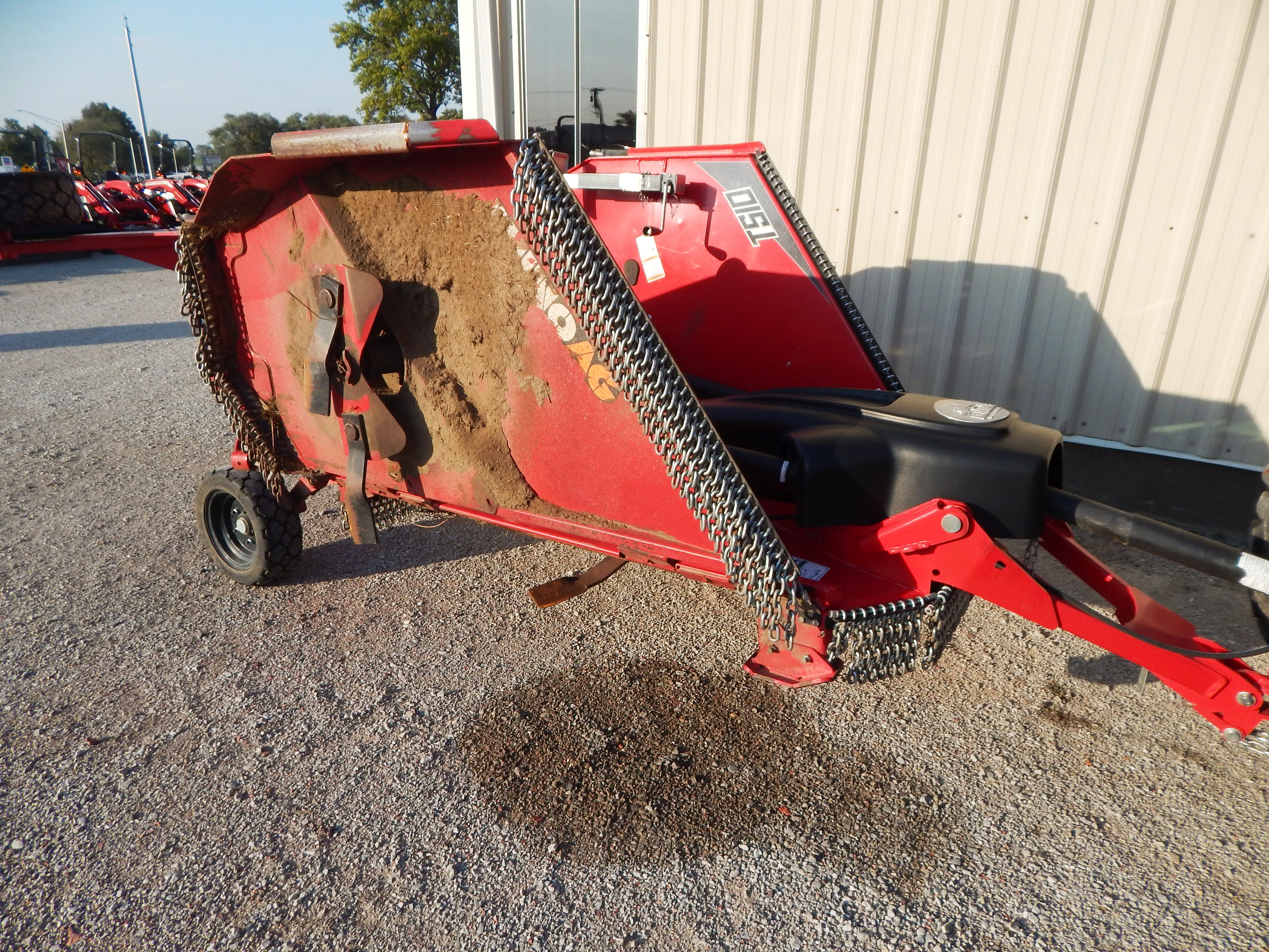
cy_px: 476
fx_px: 807
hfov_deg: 76.4
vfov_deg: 61.1
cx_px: 634
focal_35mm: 22
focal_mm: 4
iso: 125
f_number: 3
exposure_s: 1/1500
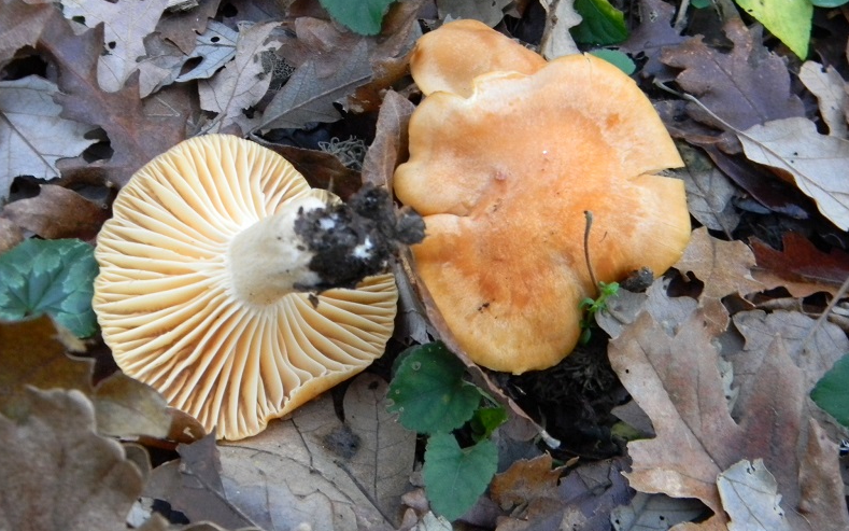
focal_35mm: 72
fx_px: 1666
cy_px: 224
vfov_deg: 18.1
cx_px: 421
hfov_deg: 28.6
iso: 400
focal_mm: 12.2
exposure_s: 1/18
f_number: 4.3
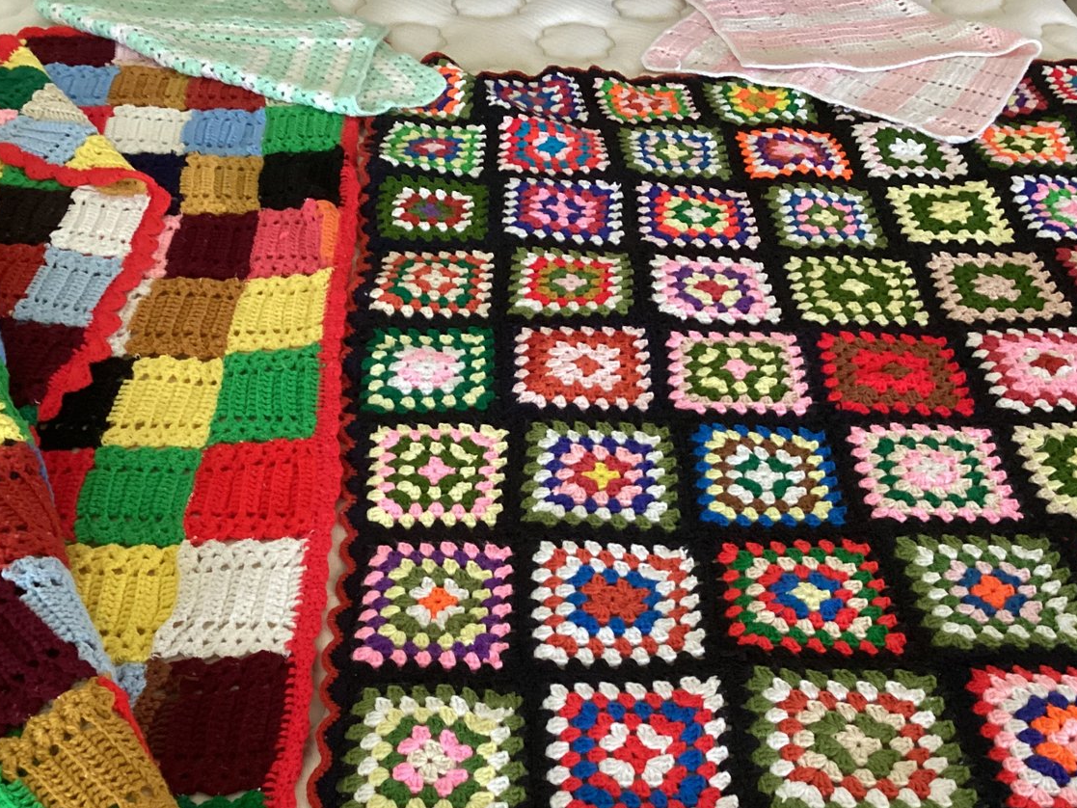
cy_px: 544
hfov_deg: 44.7
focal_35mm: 42
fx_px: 1307
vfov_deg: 34.0
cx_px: 485
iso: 400
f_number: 2.4
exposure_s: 1/50
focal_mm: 3.3
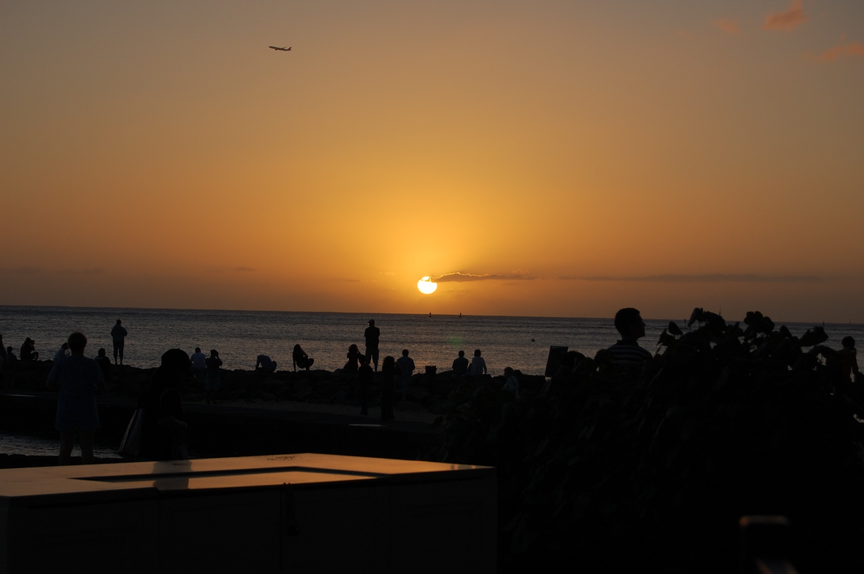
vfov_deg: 16.5
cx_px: 432
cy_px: 287
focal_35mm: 82
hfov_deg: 24.6
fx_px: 1978
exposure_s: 1/400
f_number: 10
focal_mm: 55
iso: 200
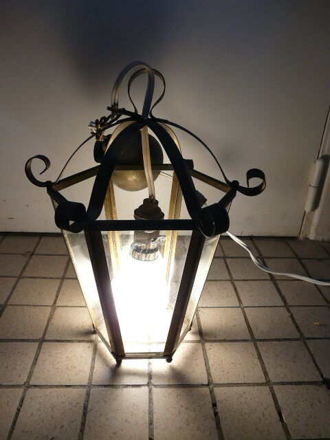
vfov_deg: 63.4
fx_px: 356
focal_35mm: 28
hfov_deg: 49.7
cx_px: 165
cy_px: 220
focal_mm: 4.6
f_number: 2.8
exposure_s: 1/125
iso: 100
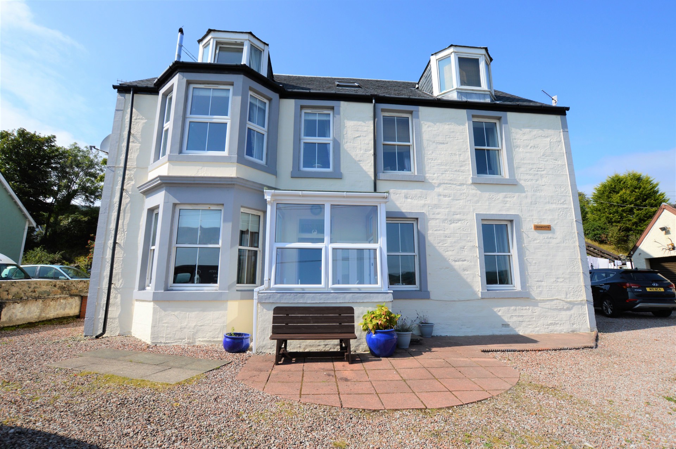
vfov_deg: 71.9
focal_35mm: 16
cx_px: 338
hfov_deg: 95.0
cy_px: 224
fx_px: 310
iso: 100
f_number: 8
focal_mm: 11
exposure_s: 1/250
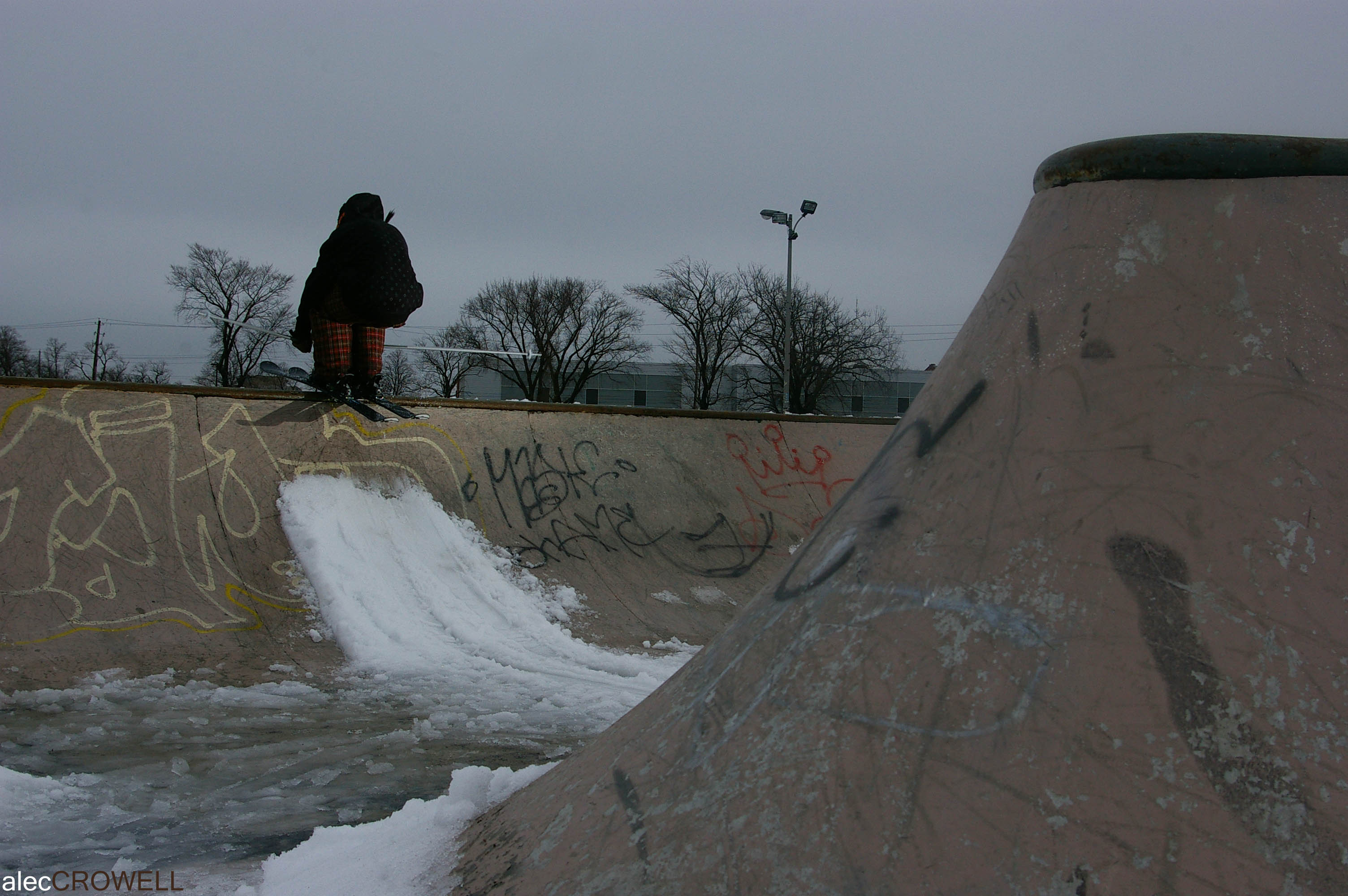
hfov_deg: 46.4
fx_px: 1571
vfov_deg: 31.8
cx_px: 674
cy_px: 448
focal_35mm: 42
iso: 200
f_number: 11
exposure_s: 1/180
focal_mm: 28
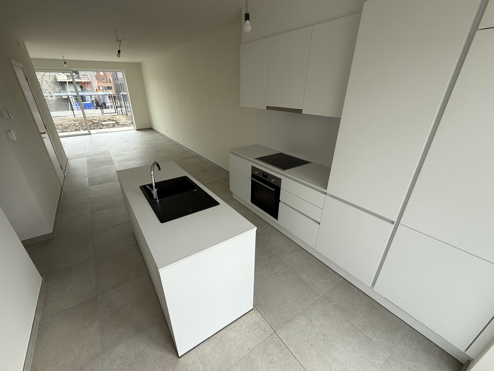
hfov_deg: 98.1
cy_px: 191
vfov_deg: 81.7
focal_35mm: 15
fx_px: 214
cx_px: 238
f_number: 2.2
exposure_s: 1/123
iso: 50
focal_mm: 2.22
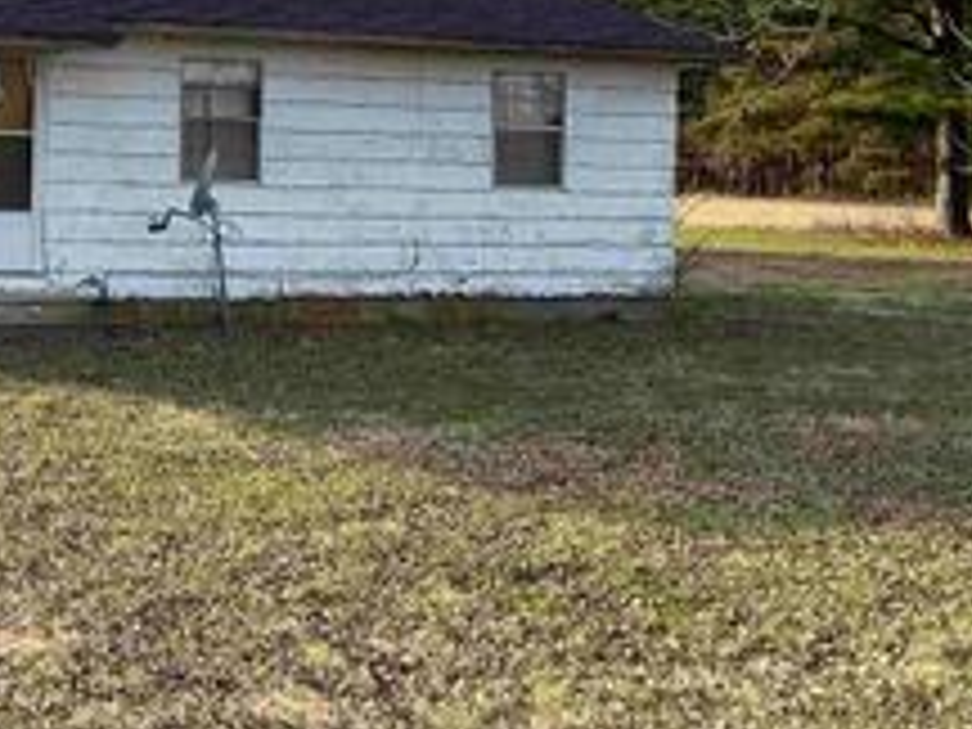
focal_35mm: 67
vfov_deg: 21.5
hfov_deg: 26.9
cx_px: -58
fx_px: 1881
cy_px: 101
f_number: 1.8
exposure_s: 1/461
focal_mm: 3
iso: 16
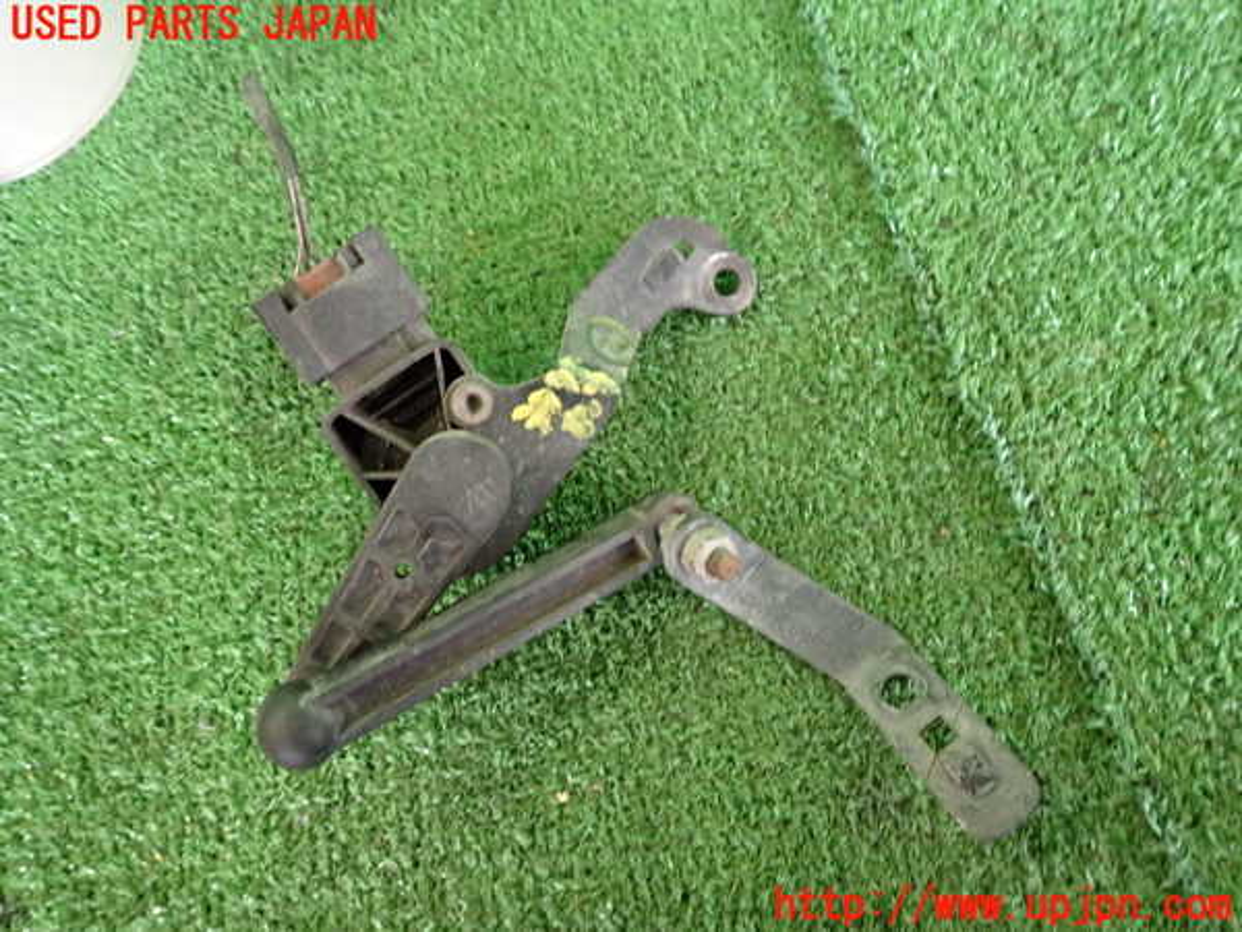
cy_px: 466
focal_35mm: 25
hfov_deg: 69.4
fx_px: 897
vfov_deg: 54.9
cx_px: 621
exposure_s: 1/30
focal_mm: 4.5
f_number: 2
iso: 500
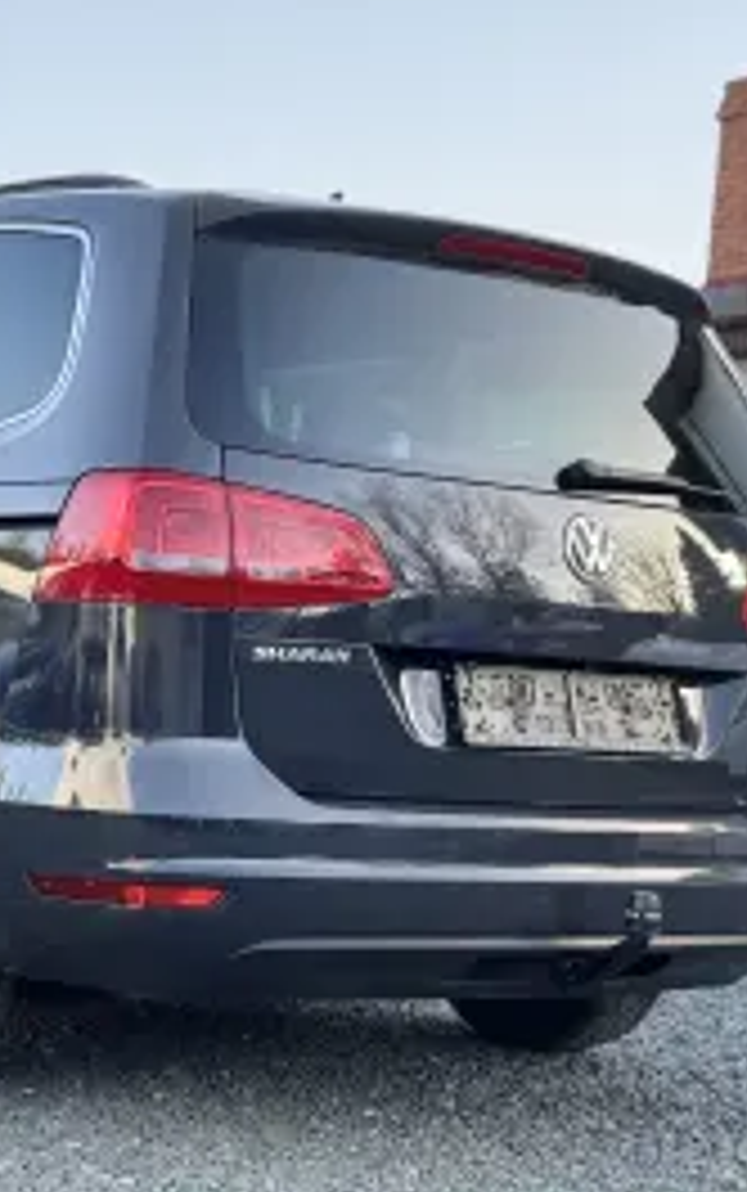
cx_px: 99
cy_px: 598
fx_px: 2244
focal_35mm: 69
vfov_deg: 29.8
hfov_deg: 18.6
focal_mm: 6.76
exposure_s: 1/621
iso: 64
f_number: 1.78
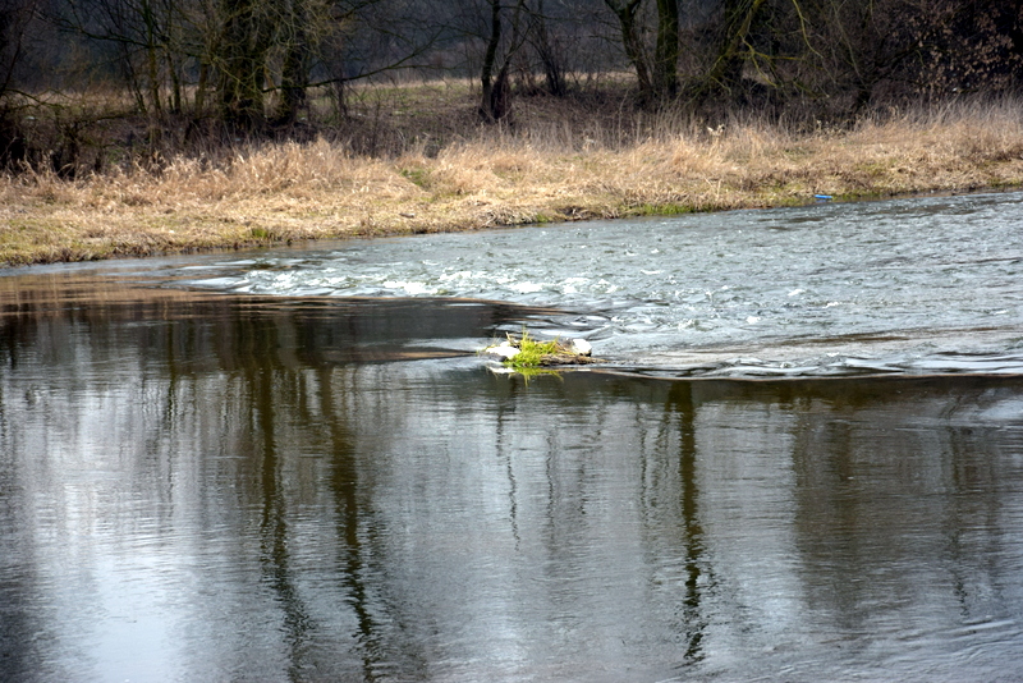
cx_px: 512
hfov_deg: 15.2
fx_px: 3837
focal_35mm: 135
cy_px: 342
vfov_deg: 10.2
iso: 200
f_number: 5.6
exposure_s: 1/250
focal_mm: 90
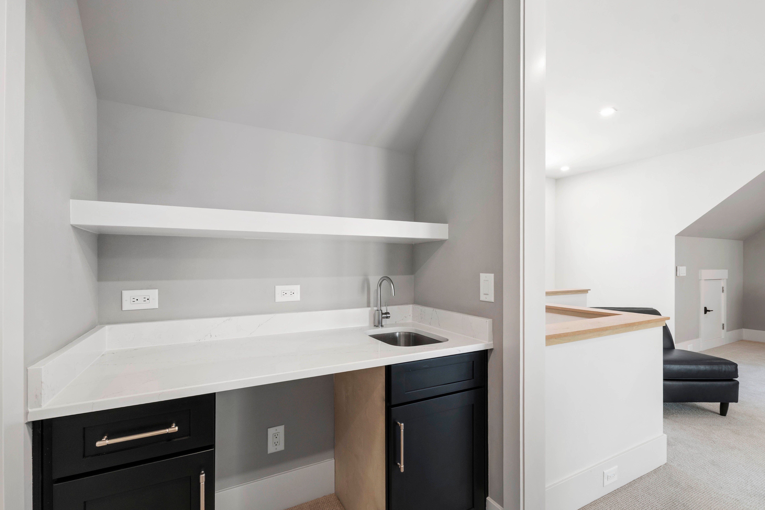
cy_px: 255
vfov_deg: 77.3
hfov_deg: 100.4
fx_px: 319
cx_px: 382
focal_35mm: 15
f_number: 8
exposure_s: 1/1.67
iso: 100
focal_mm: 10
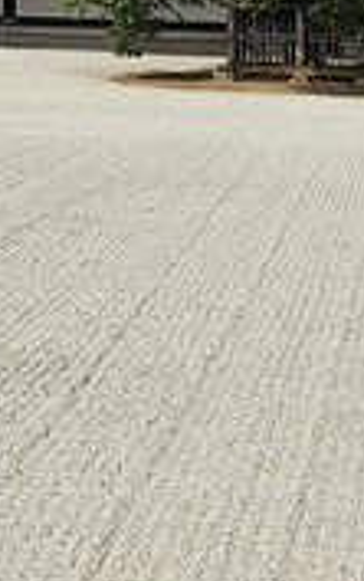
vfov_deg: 17.9
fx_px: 1742
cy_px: -144
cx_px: -82
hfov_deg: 11.7
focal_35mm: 110
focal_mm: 6.3
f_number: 1.7
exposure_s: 1/902
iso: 10
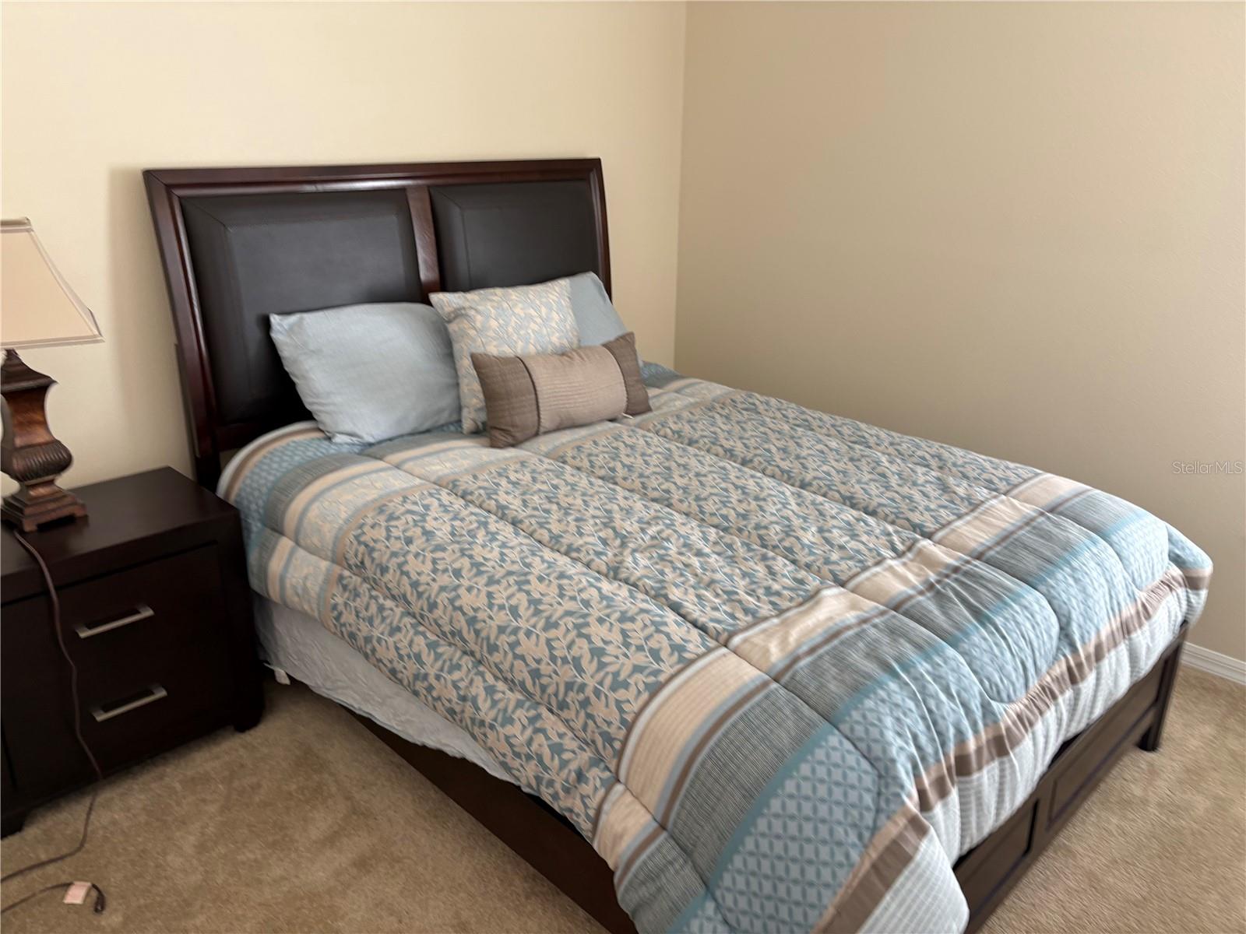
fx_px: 936
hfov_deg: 67.3
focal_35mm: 26
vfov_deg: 53.1
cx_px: 623
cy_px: 467
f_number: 1.6
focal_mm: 5.96
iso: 100
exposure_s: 1/60
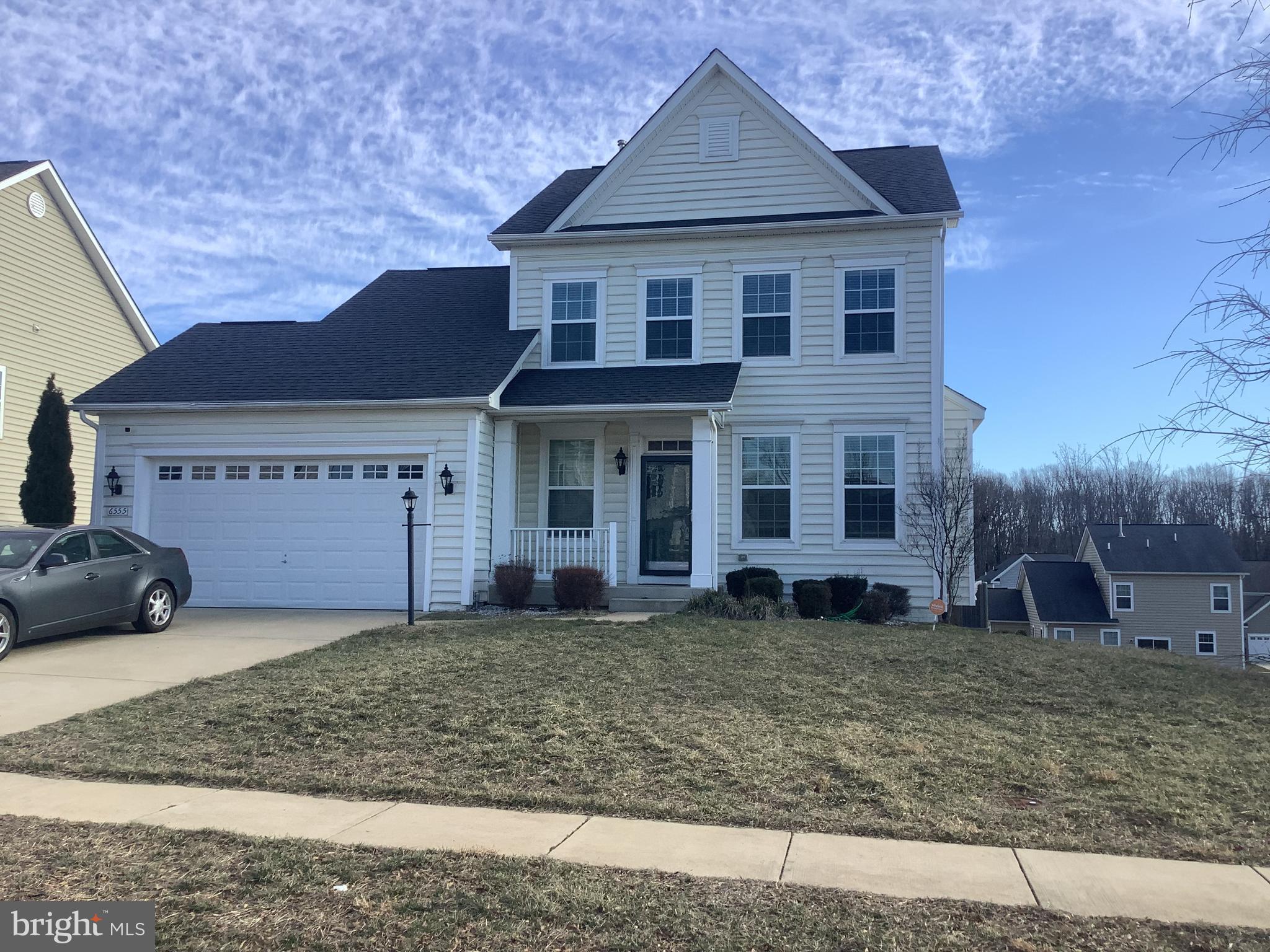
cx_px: 635
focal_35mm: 31
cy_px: 476
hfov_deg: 58.4
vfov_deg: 45.4
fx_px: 1137
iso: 25
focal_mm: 3.3
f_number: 2.4
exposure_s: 1/708
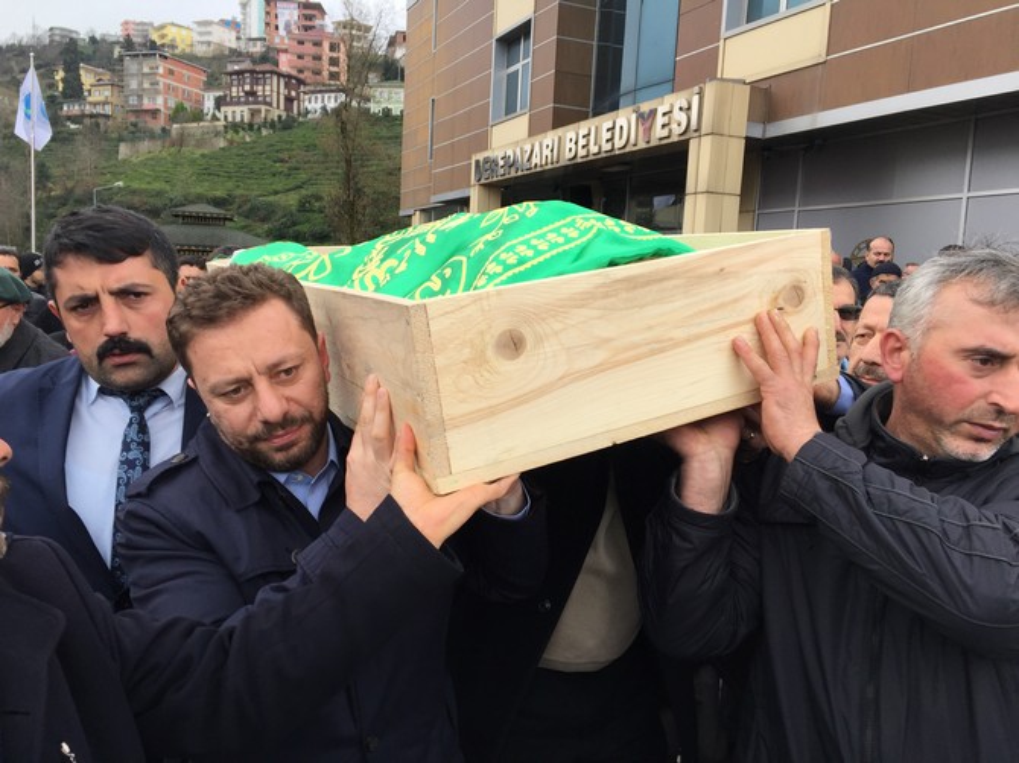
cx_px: 510
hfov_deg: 61.7
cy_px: 382
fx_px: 853
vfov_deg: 48.2
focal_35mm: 29
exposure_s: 1/338
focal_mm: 4.15
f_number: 2.2
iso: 32
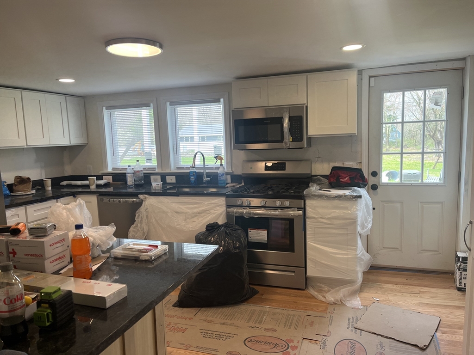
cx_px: 237
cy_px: 178
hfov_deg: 67.3
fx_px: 356
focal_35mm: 26
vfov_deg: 53.1
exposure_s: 1/149
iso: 64
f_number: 1.6
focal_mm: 5.1
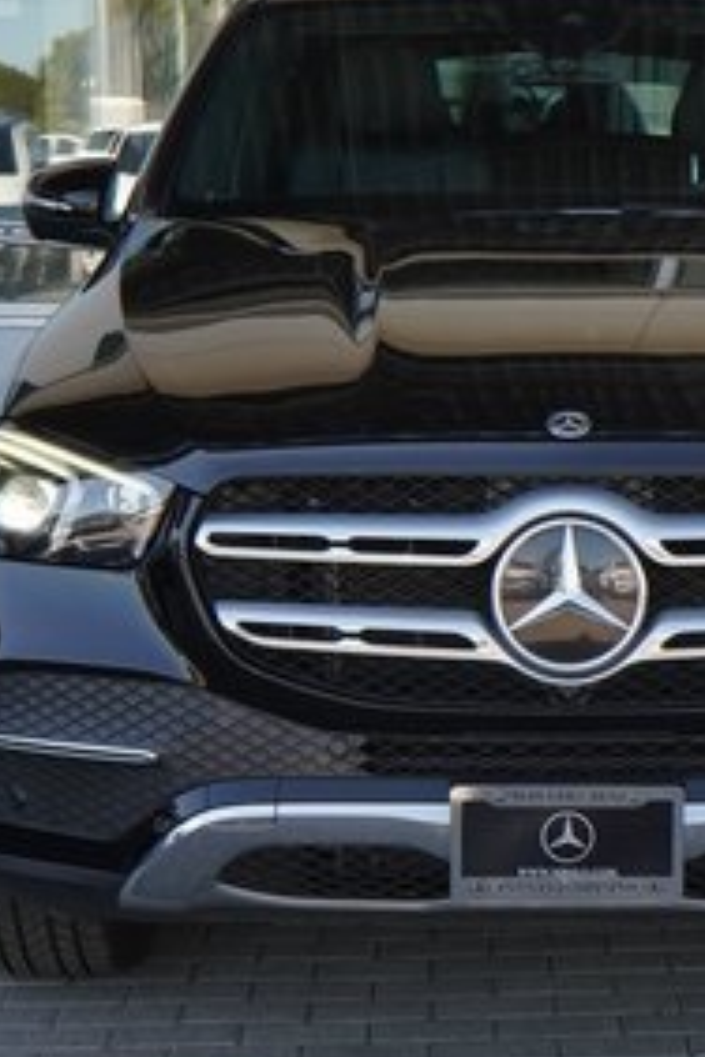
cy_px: 527
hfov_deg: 16.1
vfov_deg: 24.2
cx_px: 630
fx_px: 2467
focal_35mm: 84
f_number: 8
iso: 2000
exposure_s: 1/800
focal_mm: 37
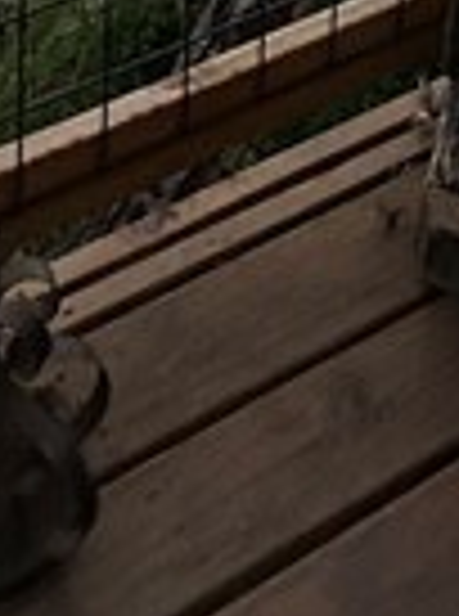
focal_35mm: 105
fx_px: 1865
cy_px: -944
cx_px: 112
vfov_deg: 13.1
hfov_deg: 14.0
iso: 40
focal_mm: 2.22
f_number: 2.2
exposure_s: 1/168
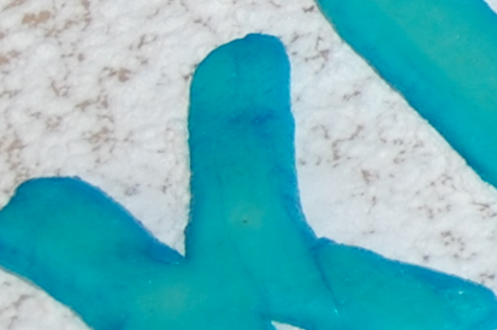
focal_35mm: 383
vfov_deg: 3.6
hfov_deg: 5.2
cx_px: 1390
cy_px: 24
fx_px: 5274
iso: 220
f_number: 4.8
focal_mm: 35
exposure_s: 1/60
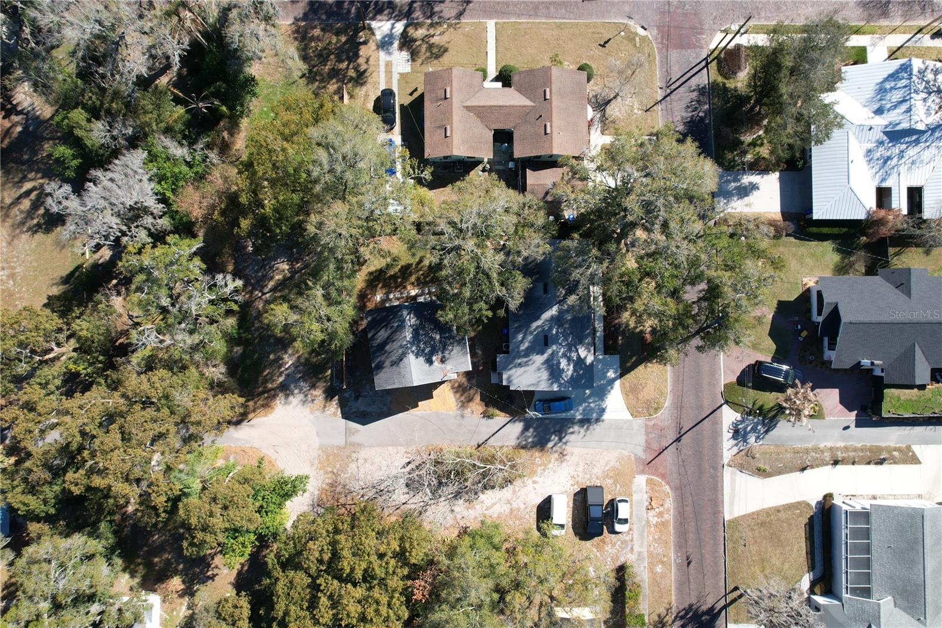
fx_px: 576
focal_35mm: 22
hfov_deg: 78.6
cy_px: 314
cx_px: 471
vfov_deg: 57.2
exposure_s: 1/1000
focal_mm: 8.38
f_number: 2.8
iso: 110
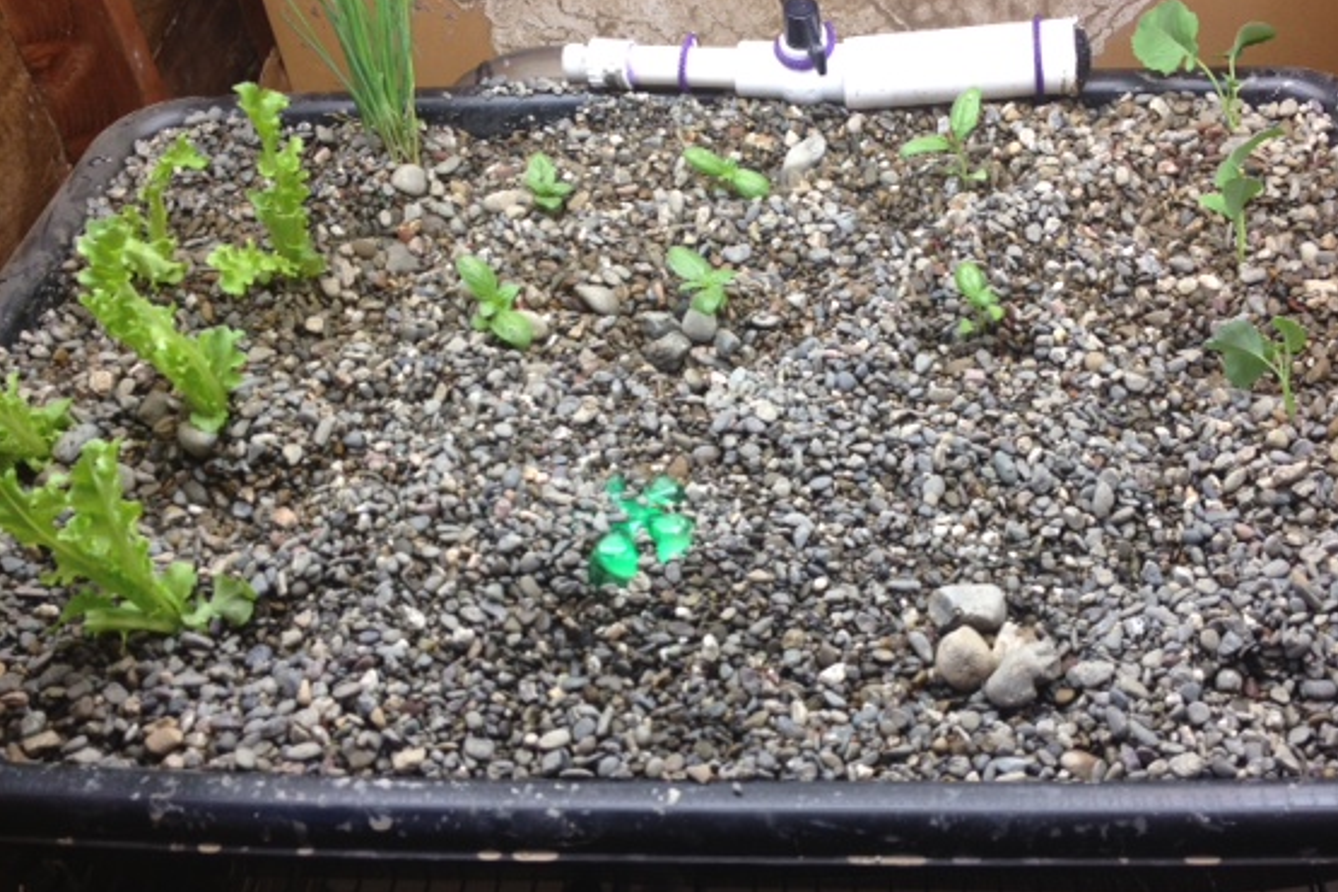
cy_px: 436
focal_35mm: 42
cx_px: 769
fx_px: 1561
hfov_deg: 46.3
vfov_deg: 31.9
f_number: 2.4
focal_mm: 4.28
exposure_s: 1/120
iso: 80
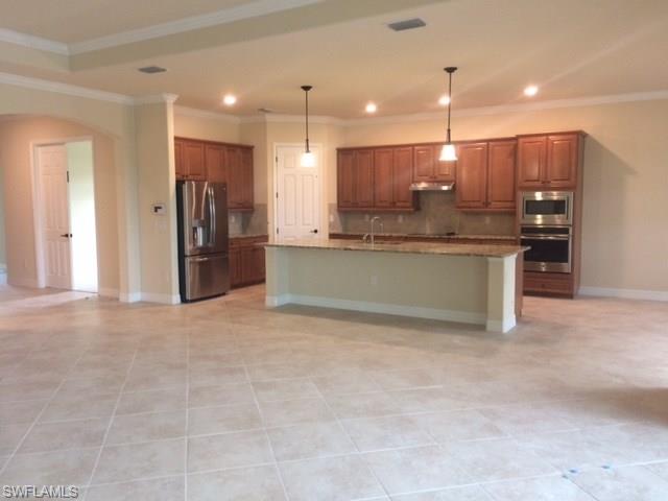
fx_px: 560
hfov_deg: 61.7
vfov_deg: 48.2
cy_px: 250
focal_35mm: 29
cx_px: 334
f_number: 2.2
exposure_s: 1/30
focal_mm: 4.15
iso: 125
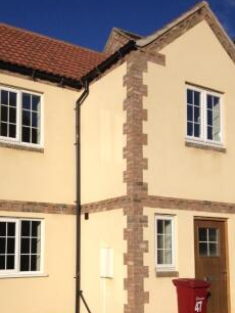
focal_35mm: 50
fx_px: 452
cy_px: 218
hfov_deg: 29.1
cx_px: 101
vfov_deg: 37.6
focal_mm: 4.28
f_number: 2.4
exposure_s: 1/3247
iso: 50
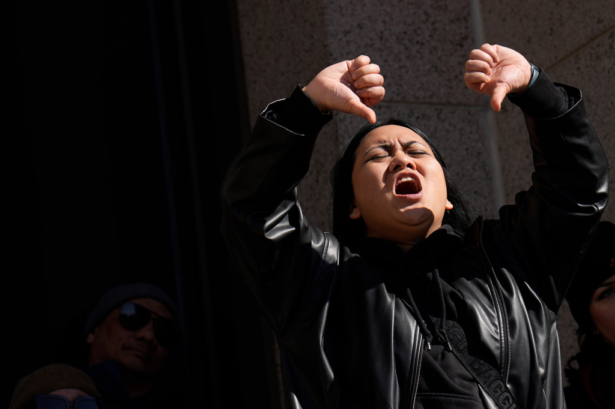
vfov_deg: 5.0
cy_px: 204
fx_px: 4730
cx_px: 308
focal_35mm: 277
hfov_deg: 7.4
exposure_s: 1/1000
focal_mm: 185
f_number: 6.3
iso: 200
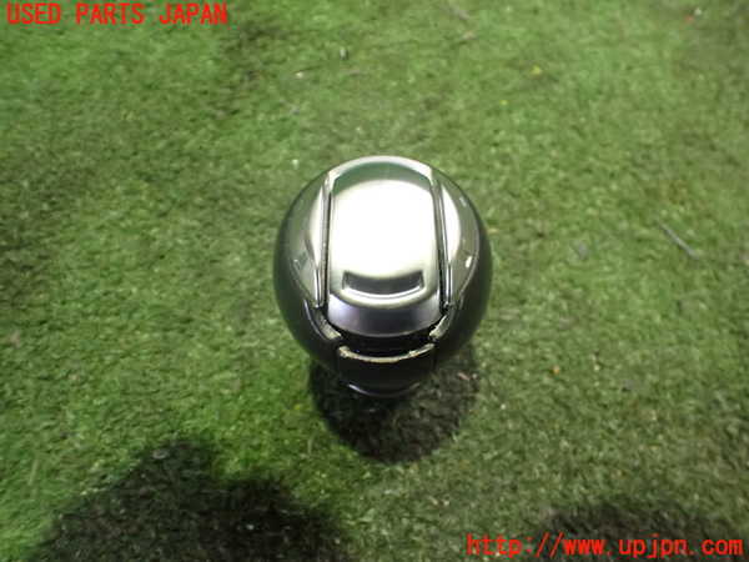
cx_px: 374
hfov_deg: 60.0
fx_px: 649
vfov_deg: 46.8
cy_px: 281
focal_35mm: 30
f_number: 2.3
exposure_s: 1/30
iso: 1250
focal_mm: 5.4
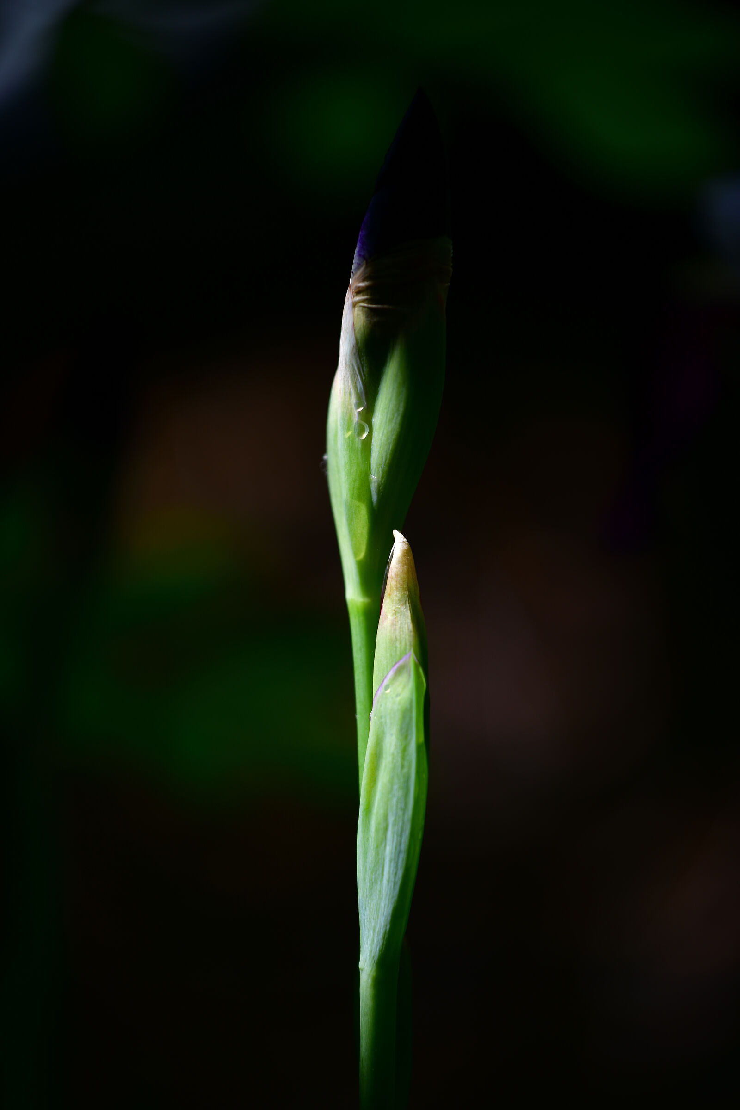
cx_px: 370
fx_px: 5087
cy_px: 555
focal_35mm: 165
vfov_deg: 12.5
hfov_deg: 8.3
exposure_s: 1/800
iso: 64
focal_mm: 165
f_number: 4
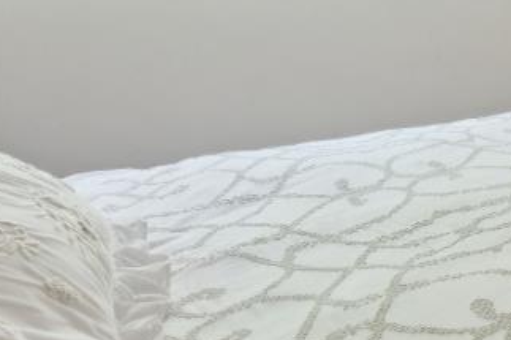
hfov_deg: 22.6
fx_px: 922
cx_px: 846
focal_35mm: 65
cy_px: -77
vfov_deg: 19.6
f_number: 9
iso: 250
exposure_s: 1/20
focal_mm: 14
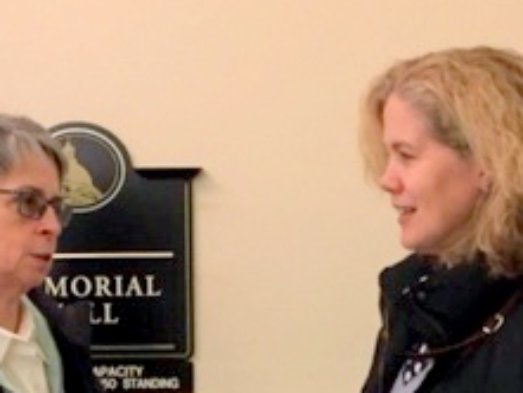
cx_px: 222
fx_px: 1270
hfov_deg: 23.3
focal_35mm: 84
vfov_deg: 17.0
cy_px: 440
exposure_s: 1/15
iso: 400
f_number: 2.2
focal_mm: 4.15
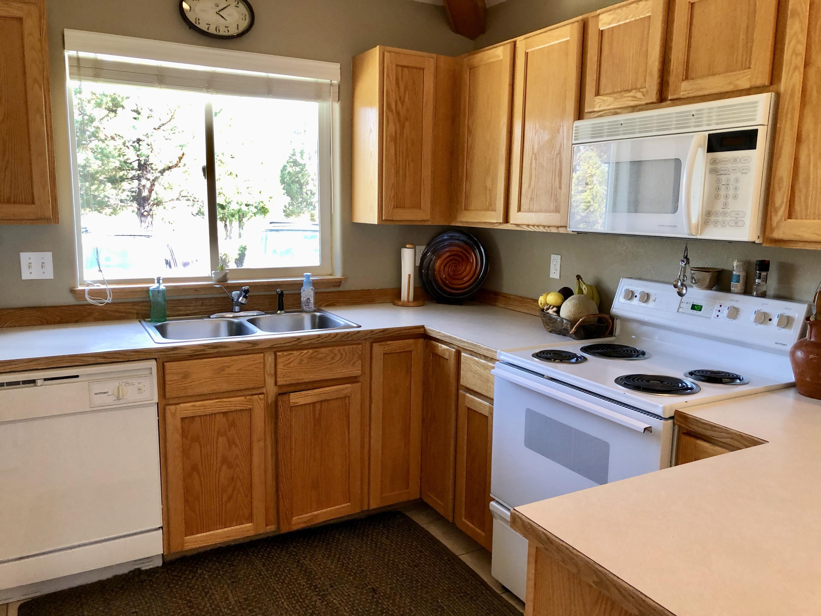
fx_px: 664
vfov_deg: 49.7
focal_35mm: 28
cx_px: 410
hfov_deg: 63.4
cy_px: 308
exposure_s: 1/30
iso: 32
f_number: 1.8
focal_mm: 3.99
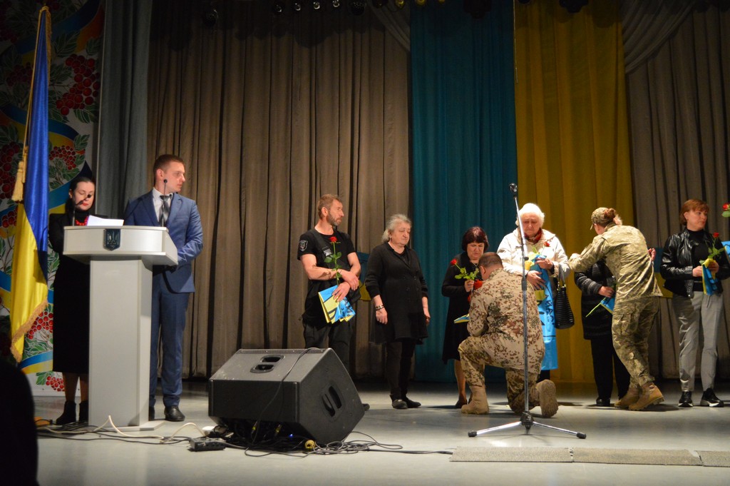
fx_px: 821
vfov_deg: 33.0
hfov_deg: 48.0
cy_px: 243
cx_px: 365
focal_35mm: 40
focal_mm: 27
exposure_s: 1/250
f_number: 4
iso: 3200
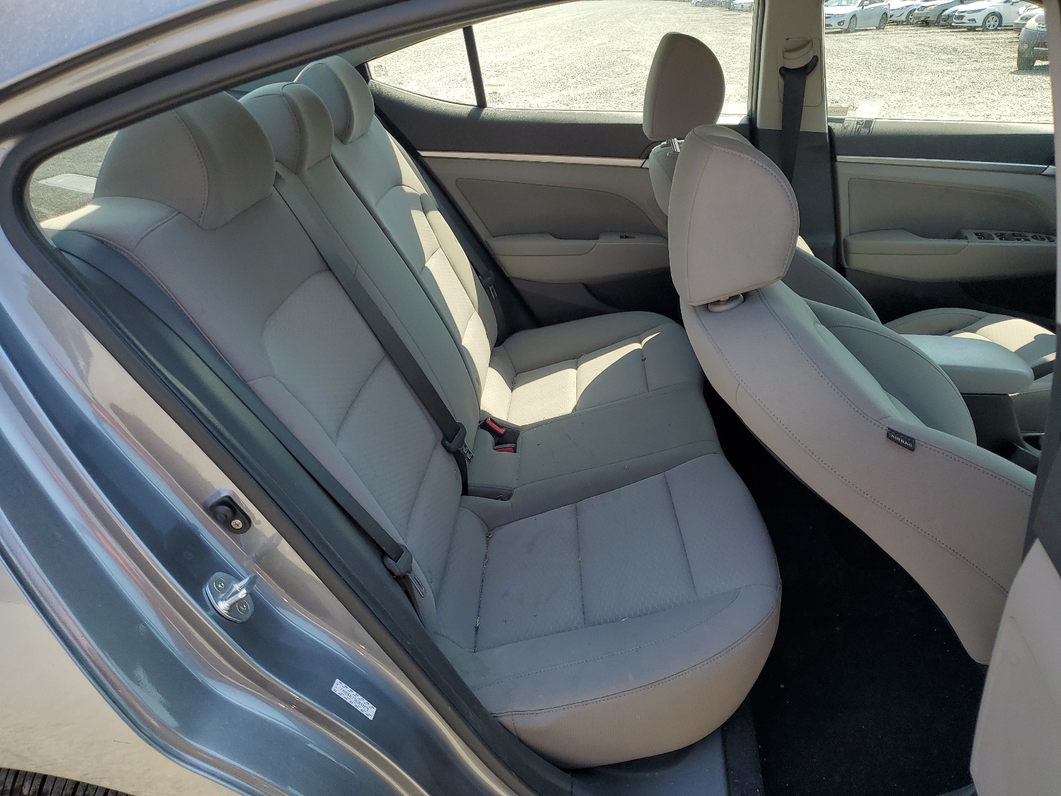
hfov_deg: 67.3
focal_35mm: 26
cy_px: 398
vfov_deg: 53.1
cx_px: 530
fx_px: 797
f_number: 1.5
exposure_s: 1/833
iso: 50
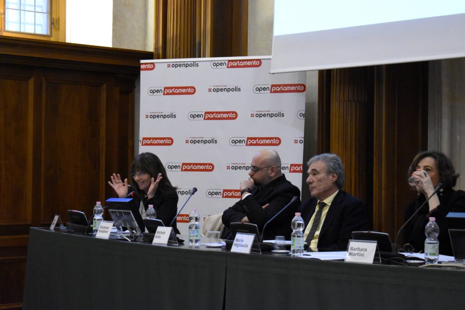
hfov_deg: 24.6
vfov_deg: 16.6
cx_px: 232
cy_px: 155
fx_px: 1066
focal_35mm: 82
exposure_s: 1/125
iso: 6400
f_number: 5.6
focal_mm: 55
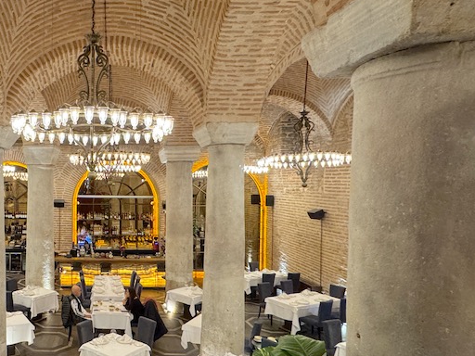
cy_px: 200
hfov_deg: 57.7
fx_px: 384
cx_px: 83
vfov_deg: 49.6
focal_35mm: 28
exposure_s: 1/50
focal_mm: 2.22
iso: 500
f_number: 2.2
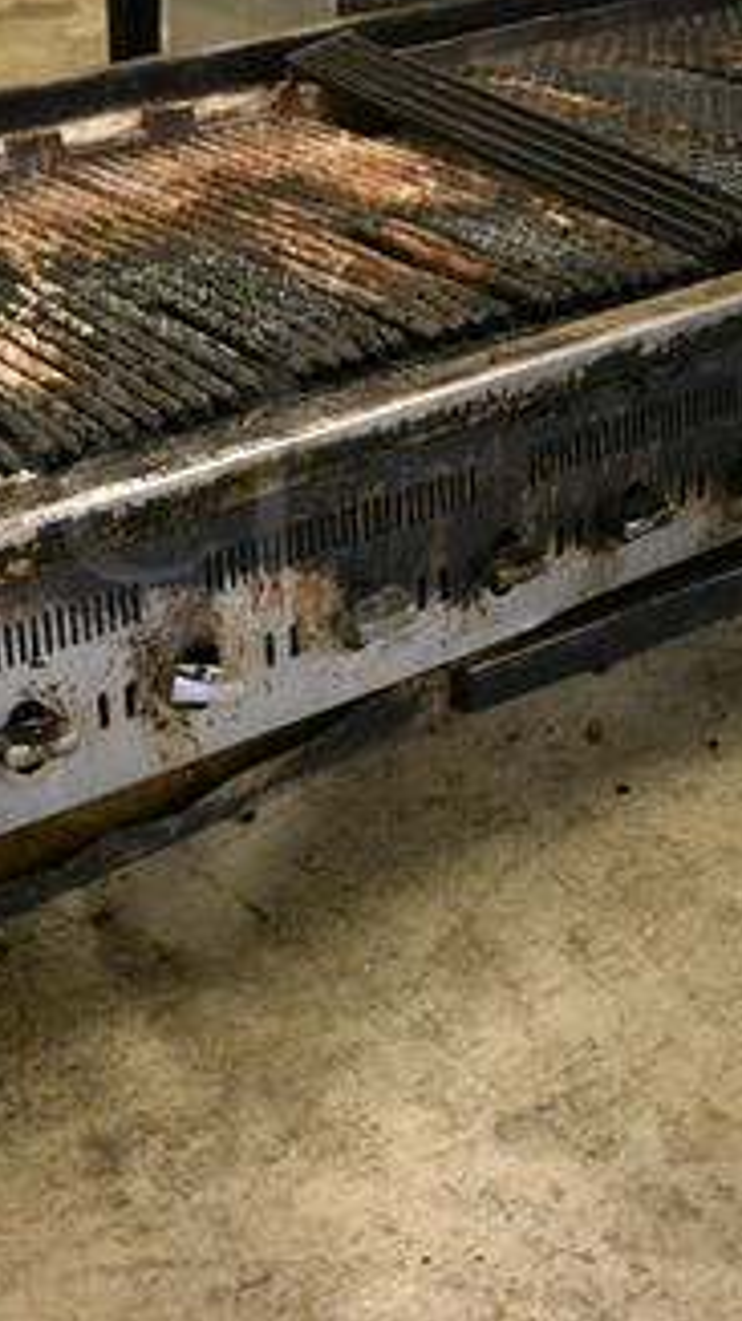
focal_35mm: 53
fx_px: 1857
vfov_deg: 39.0
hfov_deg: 22.2
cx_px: 109
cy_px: 502
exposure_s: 1/125
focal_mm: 18
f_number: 3.5
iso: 5600
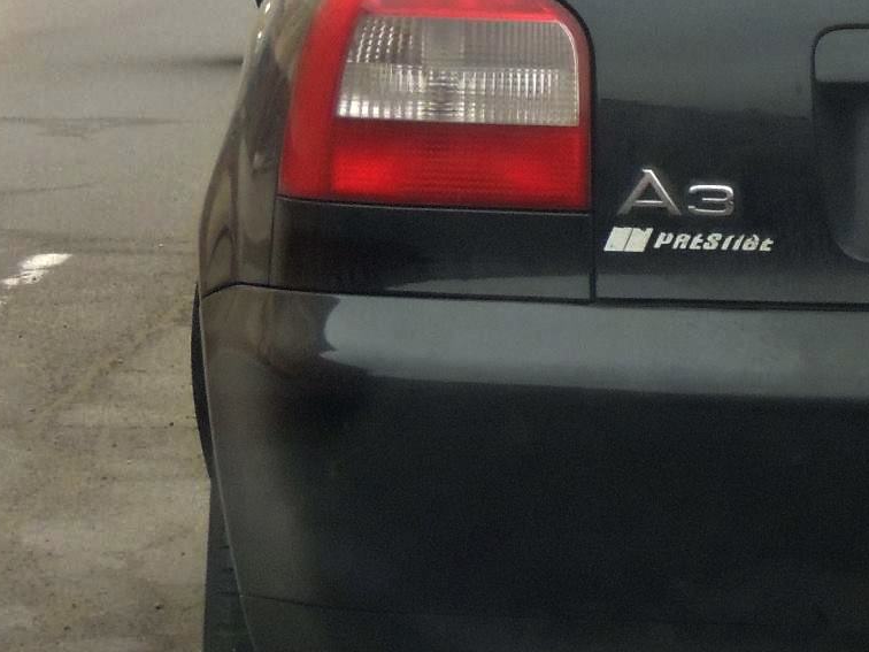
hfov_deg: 8.7
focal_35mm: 225
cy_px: 144
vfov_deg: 6.6
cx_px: 1139
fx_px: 5648
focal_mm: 15.1
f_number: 4
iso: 500
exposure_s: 1/200
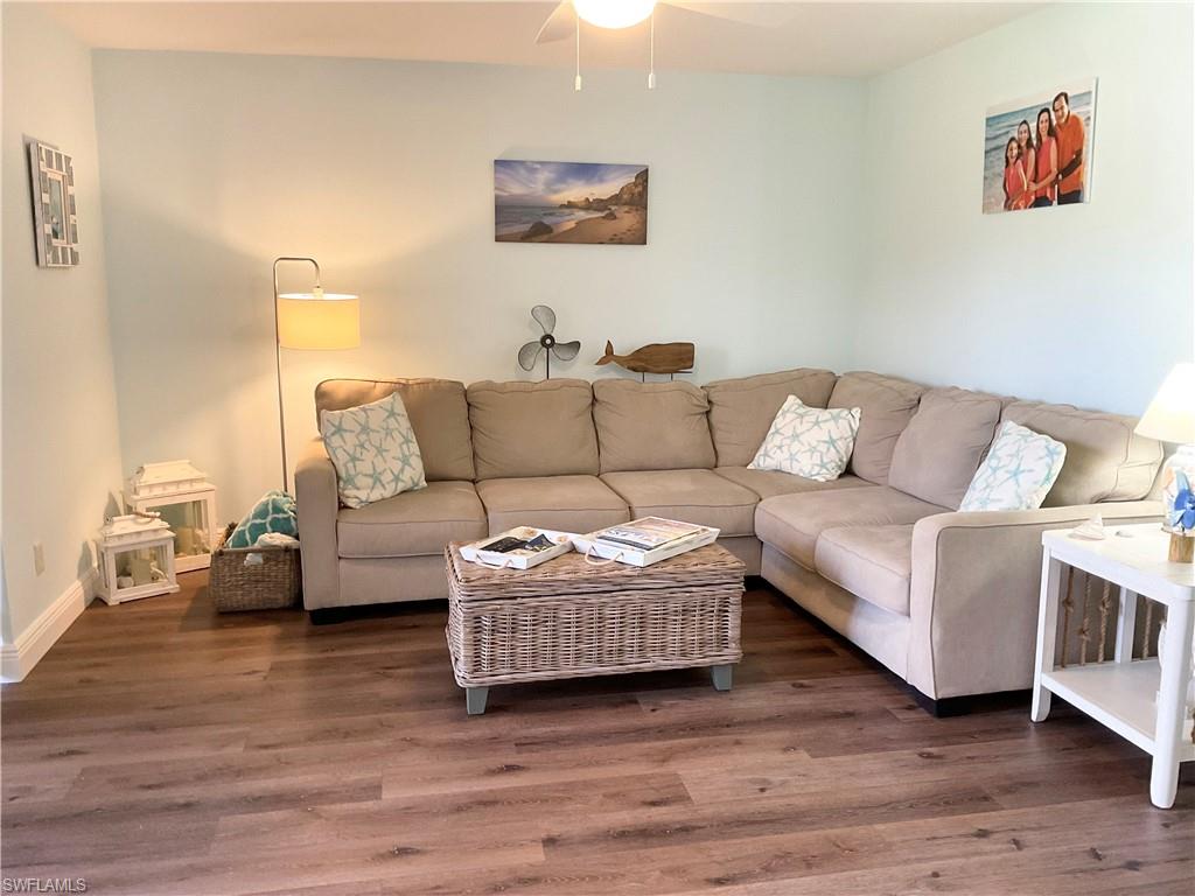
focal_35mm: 29
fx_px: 1001
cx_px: 598
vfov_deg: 48.2
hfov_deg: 61.7
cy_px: 448
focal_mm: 3
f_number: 1.8
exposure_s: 1/60
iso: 125
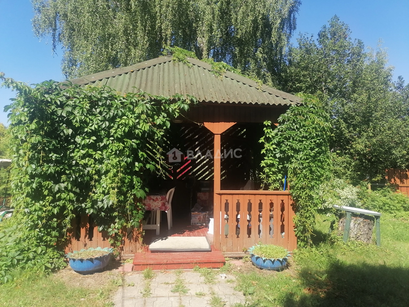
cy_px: 154
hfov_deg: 65.3
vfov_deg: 51.4
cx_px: 204
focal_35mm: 27
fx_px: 319
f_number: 1.8
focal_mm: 5.3
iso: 50
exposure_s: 1/840
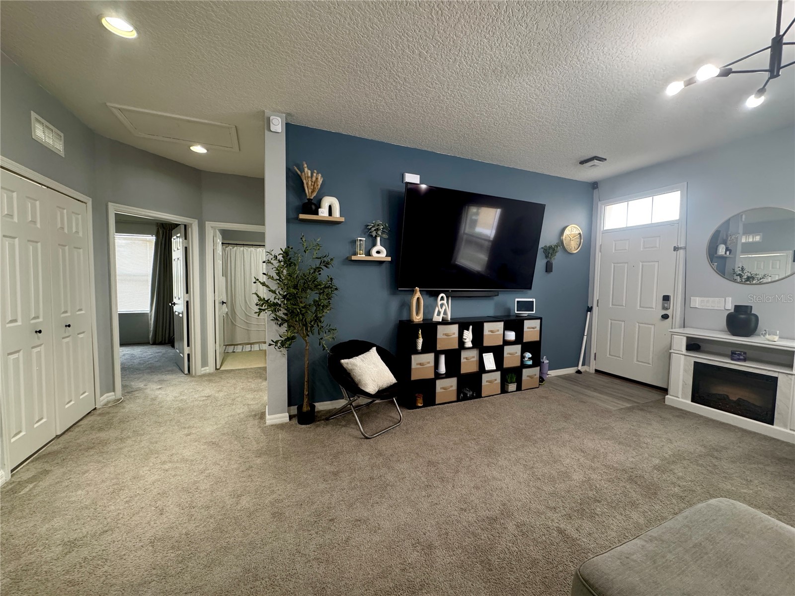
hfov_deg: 102.1
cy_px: 298
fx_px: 322
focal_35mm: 14
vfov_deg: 85.7
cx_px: 398
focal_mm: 2.22
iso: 320
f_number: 2.2
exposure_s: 1/60
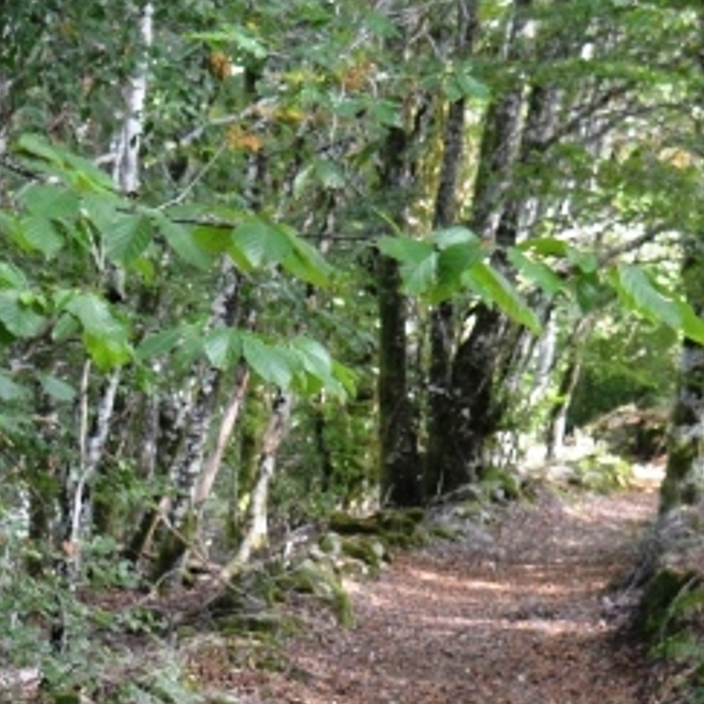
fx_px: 3704
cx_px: 203
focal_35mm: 161
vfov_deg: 10.8
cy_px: 543
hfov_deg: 10.8
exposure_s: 1/50
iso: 560
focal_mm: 30
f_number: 4.2
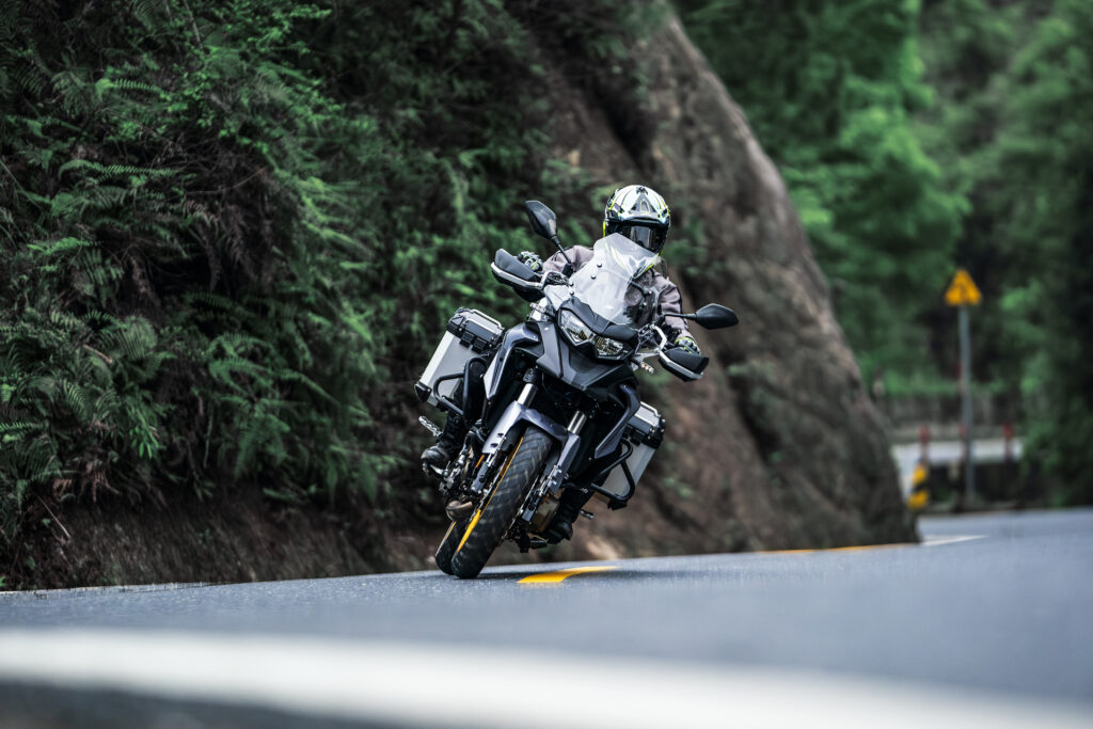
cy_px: 364
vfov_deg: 6.9
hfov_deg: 10.3
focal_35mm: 200
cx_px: 546
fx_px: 6073
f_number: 2.8
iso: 800
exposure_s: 1/1000
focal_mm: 200
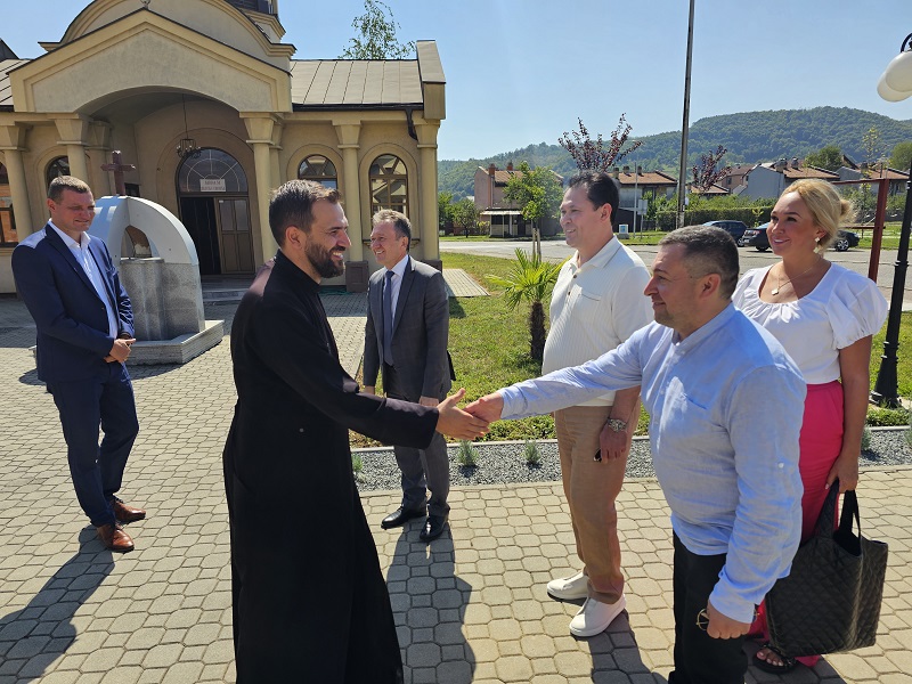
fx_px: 606
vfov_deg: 58.9
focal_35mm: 23
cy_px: 342
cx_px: 456
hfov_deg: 73.9
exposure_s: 1/617
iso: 10
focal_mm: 6.3
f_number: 1.7
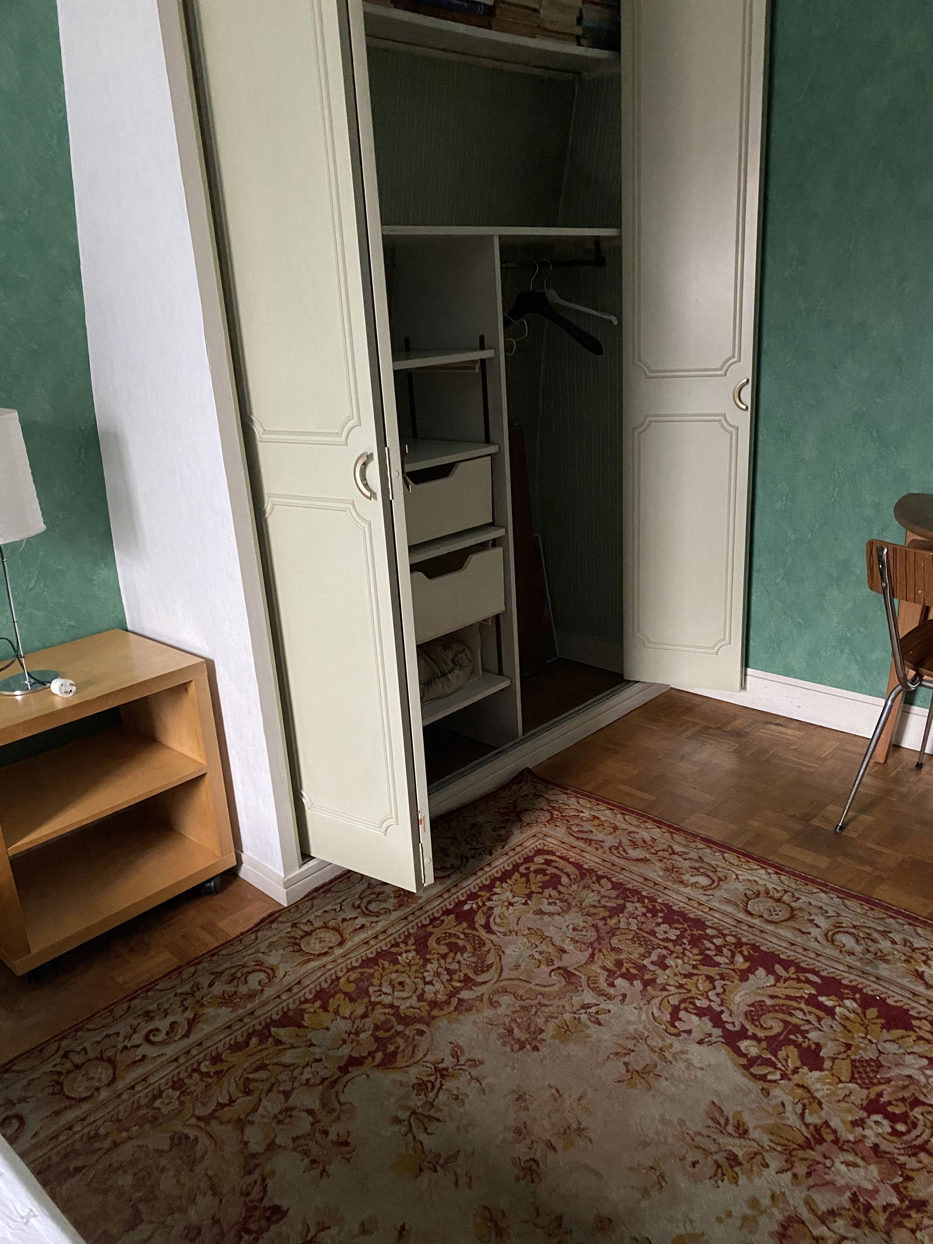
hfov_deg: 53.1
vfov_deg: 67.3
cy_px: 622
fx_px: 934
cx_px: 466
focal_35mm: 26
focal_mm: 4.25
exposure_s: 1/30
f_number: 1.8
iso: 640
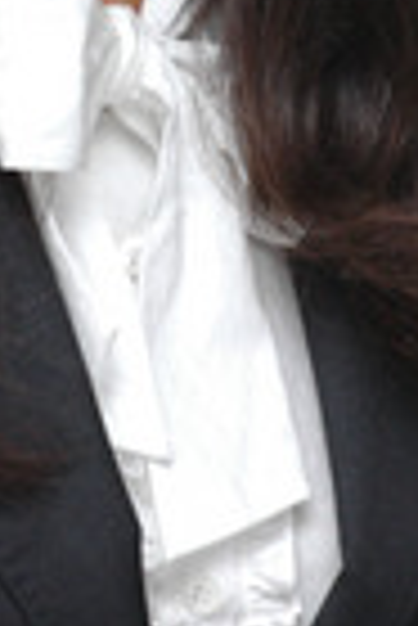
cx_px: 54
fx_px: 8391
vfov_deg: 4.2
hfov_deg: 2.9
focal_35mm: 483
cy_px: -216
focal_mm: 112
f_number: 8
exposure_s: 1/1250
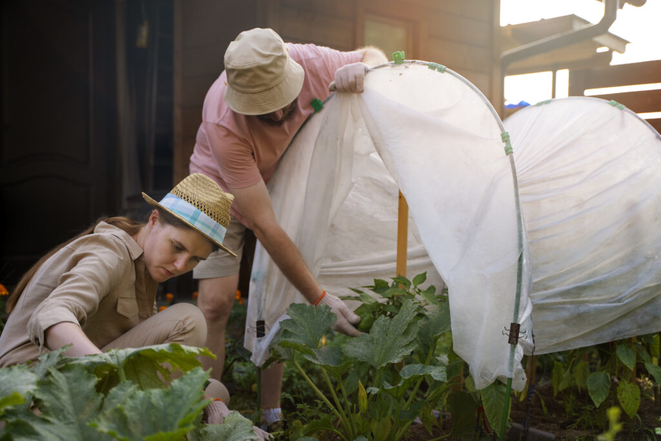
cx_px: 330
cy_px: 220
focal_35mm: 51
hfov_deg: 38.9
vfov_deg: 26.5
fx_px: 936
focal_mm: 51
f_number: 2.8
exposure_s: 1/400
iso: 100
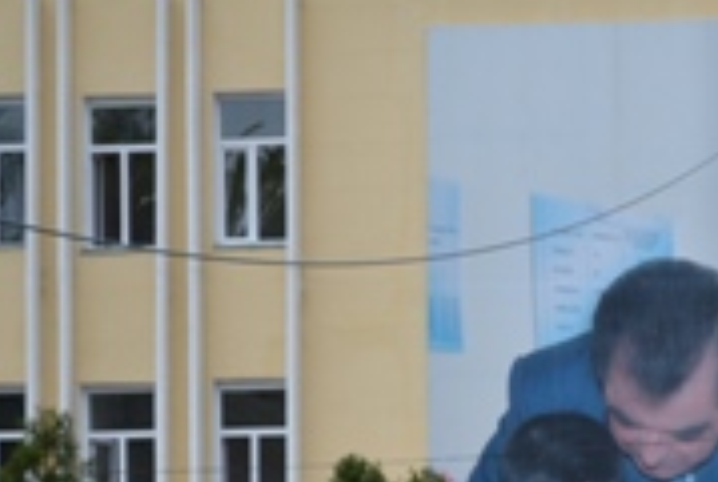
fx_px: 4120
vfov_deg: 6.6
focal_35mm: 206
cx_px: 766
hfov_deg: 9.9
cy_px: 576
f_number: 5.6
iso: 100
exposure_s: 1/160
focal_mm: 55
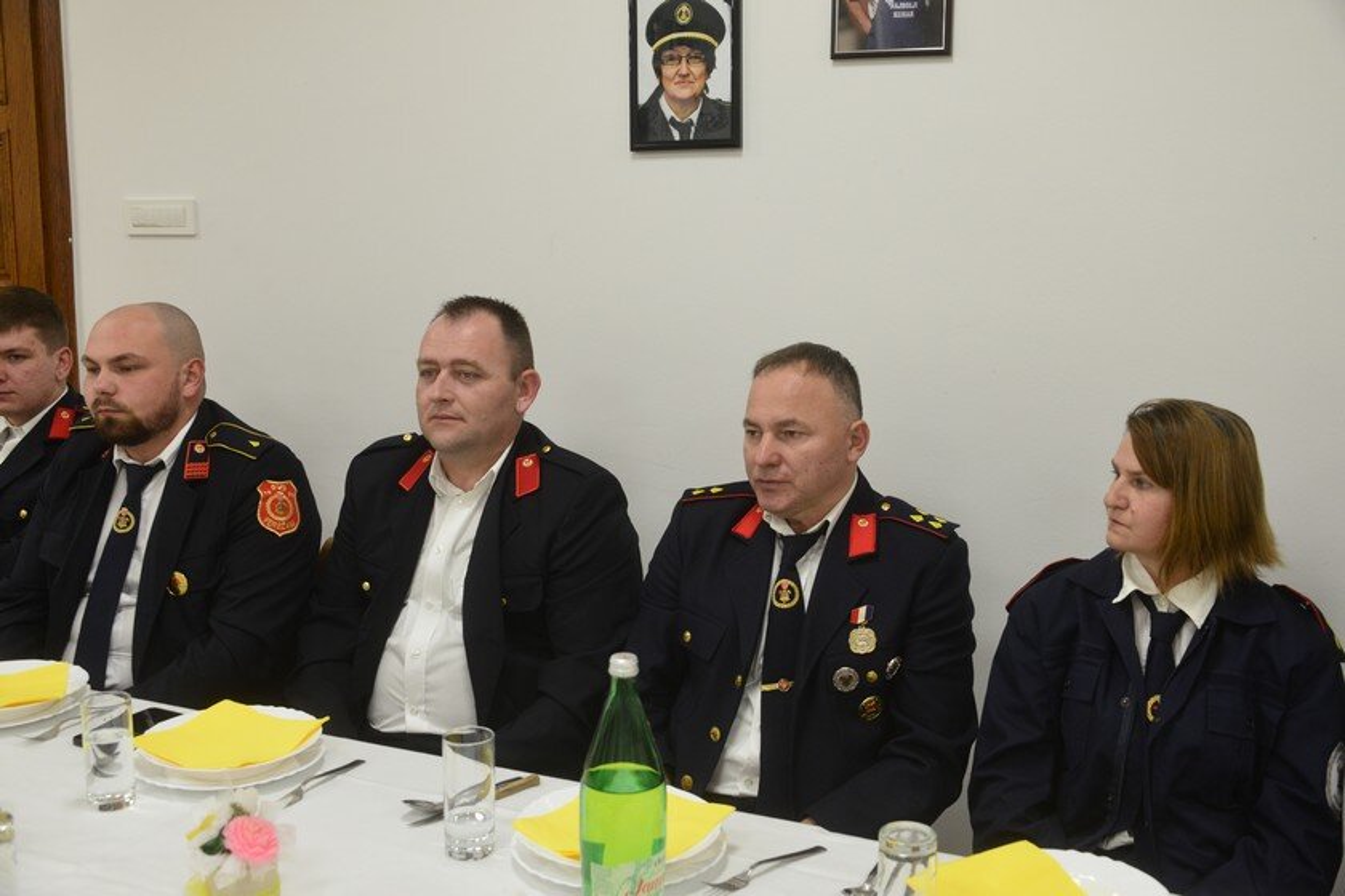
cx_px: 672
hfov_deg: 50.7
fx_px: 1420
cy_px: 448
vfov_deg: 35.1
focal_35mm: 38
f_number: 5.6
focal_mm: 38
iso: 2000
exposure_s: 1/125
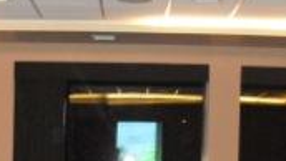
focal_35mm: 102
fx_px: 774
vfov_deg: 11.5
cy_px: 219
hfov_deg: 20.8
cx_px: 85
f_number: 3.1
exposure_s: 1/60
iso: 800
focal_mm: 6.3
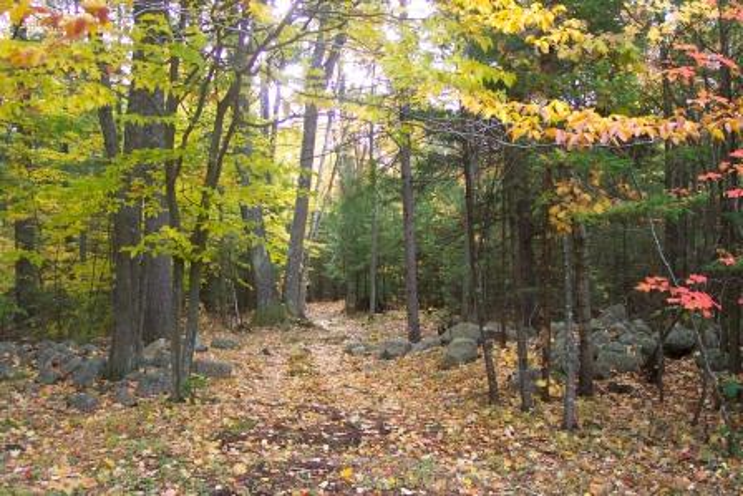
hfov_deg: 50.7
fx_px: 784
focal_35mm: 38
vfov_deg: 35.1
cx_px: 372
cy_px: 248
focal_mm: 8
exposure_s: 1/90
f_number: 2.8
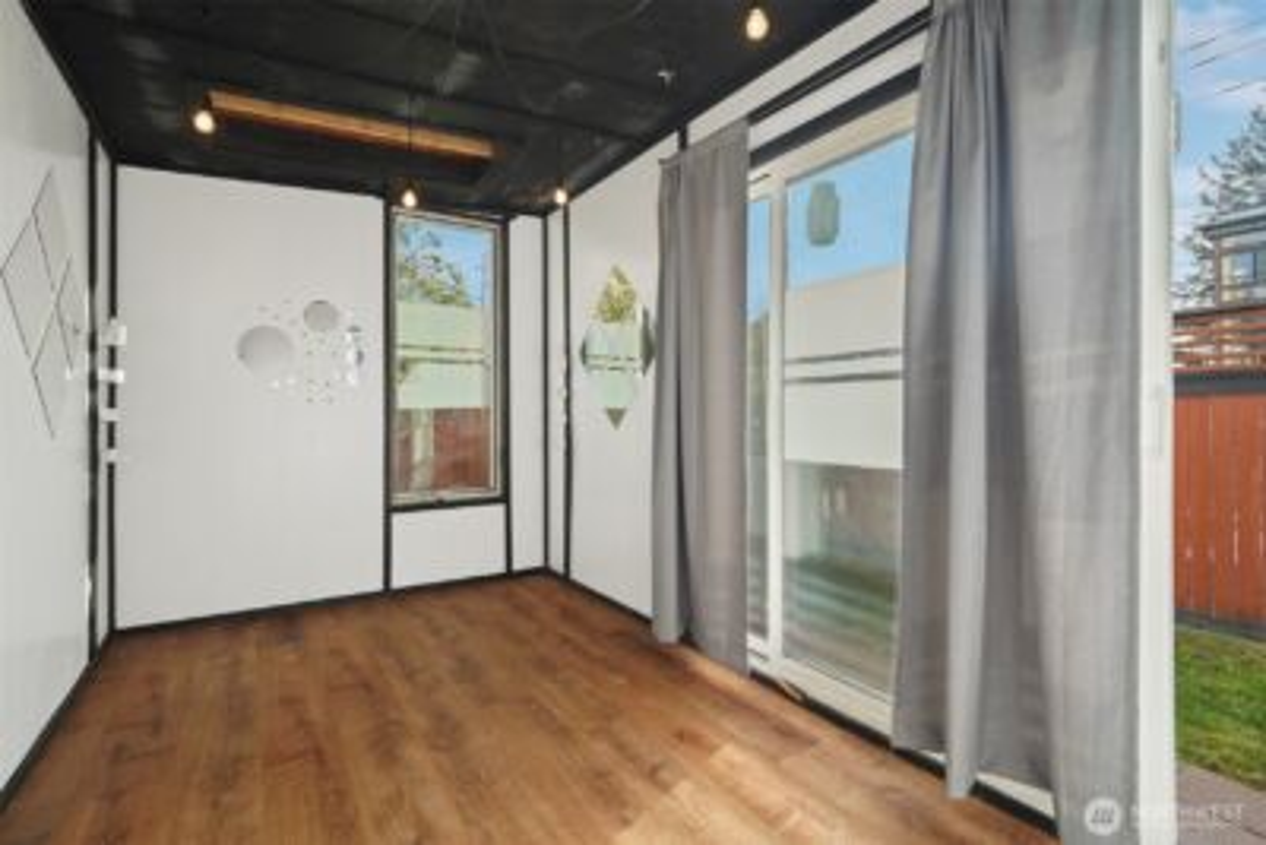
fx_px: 563
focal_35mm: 16
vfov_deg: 73.8
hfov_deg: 96.7
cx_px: 633
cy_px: 422
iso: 1600
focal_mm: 16
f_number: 8
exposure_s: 1/100
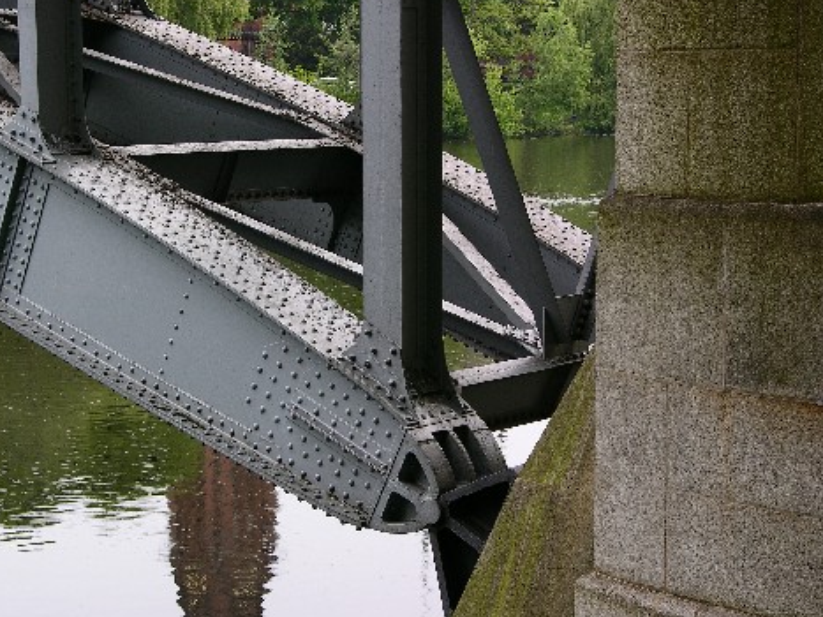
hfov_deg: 20.0
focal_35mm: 98
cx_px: 327
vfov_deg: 15.1
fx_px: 2329
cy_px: 363
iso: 50
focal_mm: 19.9
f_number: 4.3
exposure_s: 1/69.3
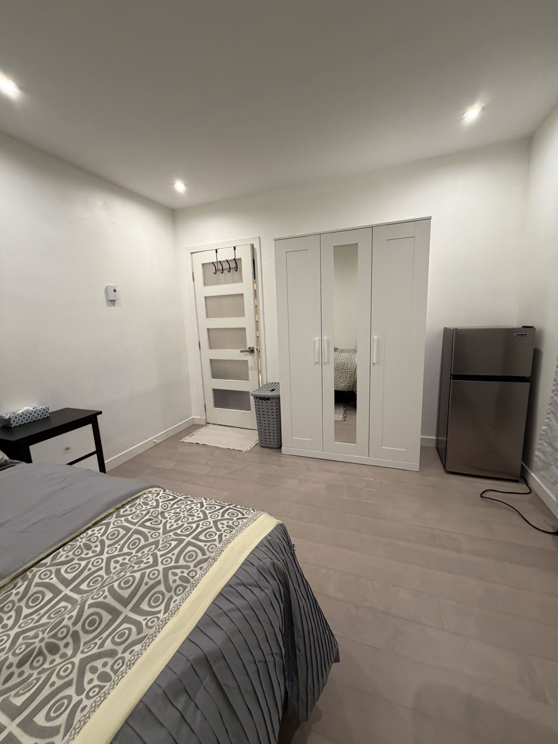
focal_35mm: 14
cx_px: 279
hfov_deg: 85.7
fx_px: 301
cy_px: 372
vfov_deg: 102.1
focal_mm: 2.22
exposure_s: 1/60
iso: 320
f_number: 2.2
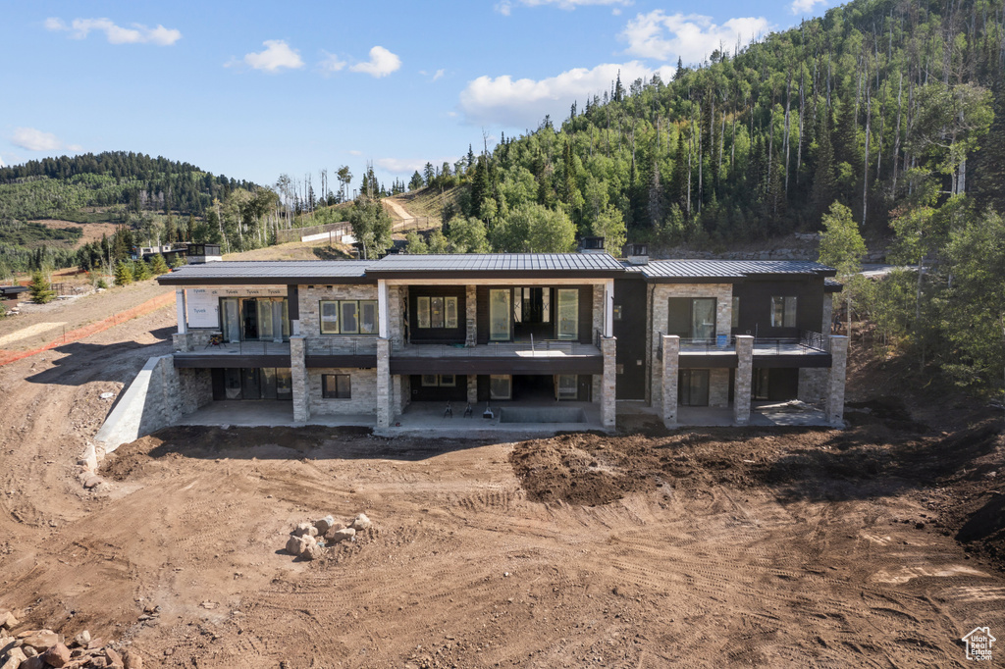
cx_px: 502
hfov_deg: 78.6
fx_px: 614
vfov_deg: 57.2
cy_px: 334
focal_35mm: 22
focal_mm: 8.38
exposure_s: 1/200
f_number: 2.8
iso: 130
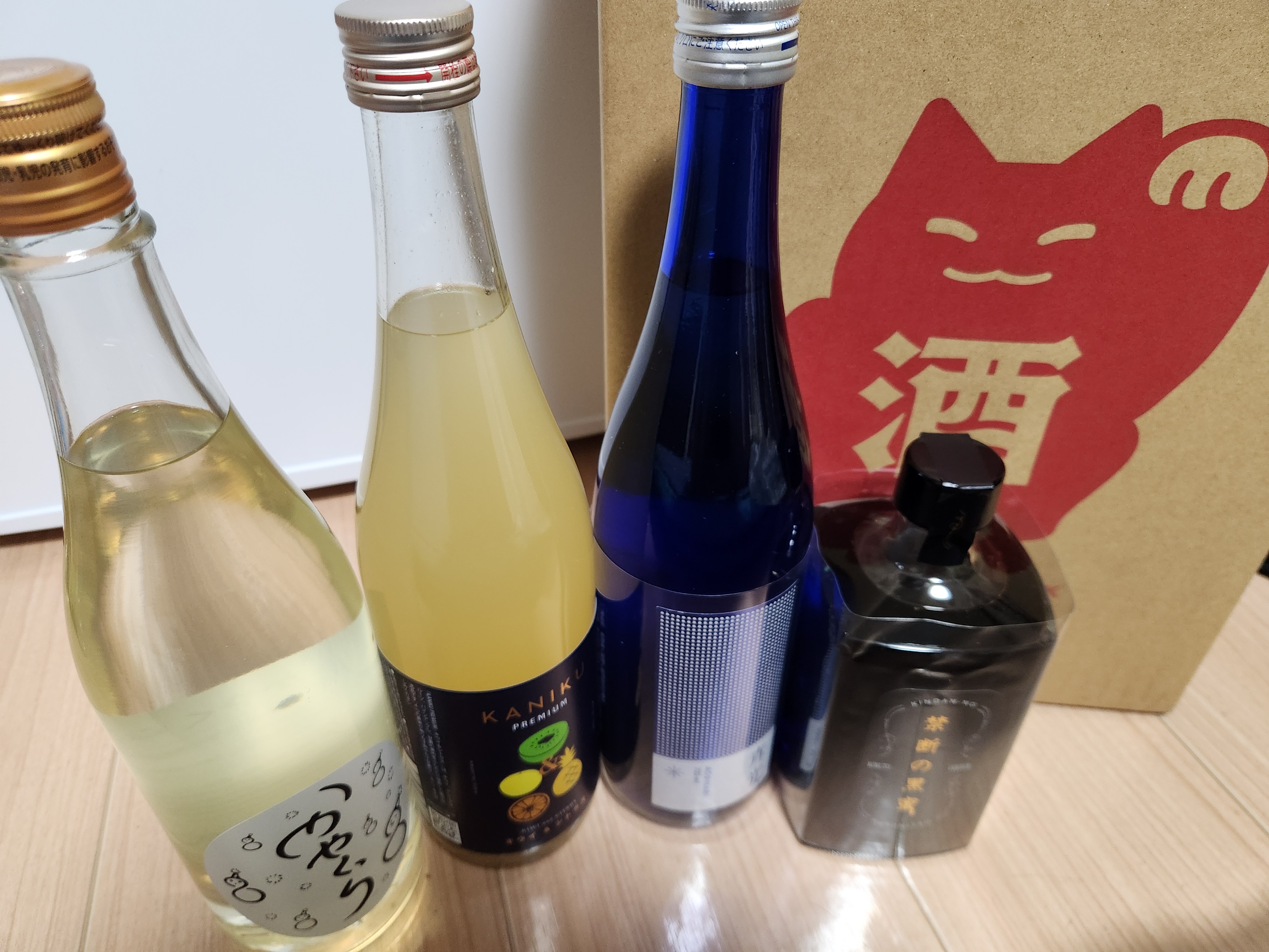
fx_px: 843
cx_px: 634
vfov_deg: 58.9
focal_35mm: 23
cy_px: 476
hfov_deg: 73.9
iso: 640
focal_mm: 5.4
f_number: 1.8
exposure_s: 1/100
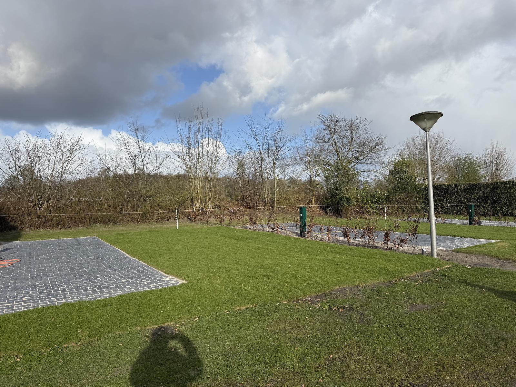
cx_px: 258
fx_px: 358
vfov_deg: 56.8
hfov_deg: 71.6
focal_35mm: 24
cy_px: 194
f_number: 1.78
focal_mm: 6.76
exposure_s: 1/4975
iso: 80
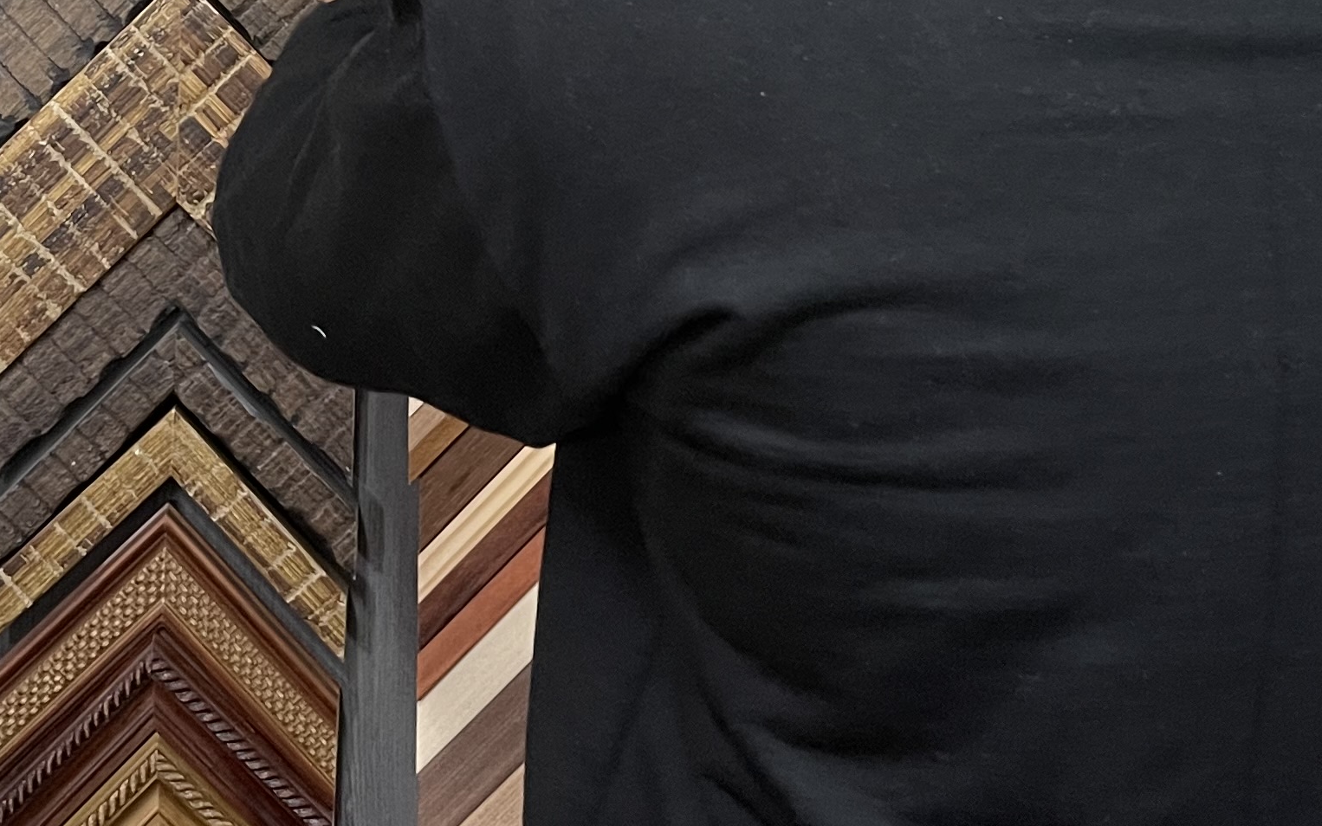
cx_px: 511
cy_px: -54
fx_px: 2522
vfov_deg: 18.0
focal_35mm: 70
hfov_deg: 29.3
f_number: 1.6
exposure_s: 1/60
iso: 320
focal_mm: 5.1
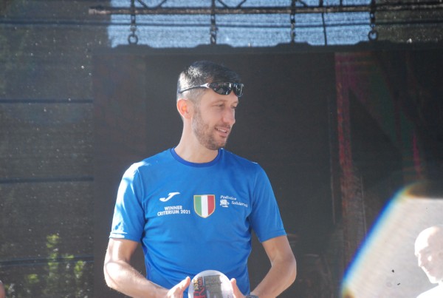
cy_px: 149
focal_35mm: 135
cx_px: 222
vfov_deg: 10.2
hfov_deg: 15.2
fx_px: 1665
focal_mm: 90
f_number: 5.6
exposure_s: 1/320
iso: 1000
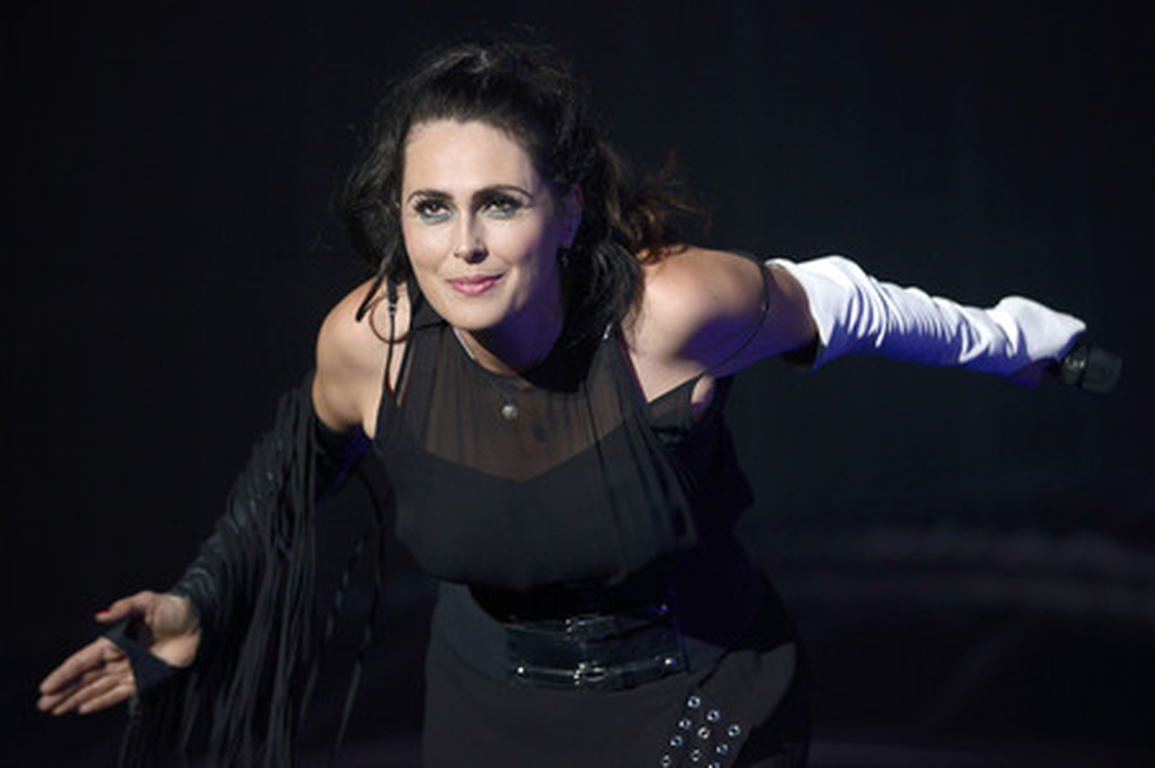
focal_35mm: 160
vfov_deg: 8.6
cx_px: 578
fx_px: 5129
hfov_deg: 12.8
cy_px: 384
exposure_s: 1/250
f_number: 2.8
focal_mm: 160
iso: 1250
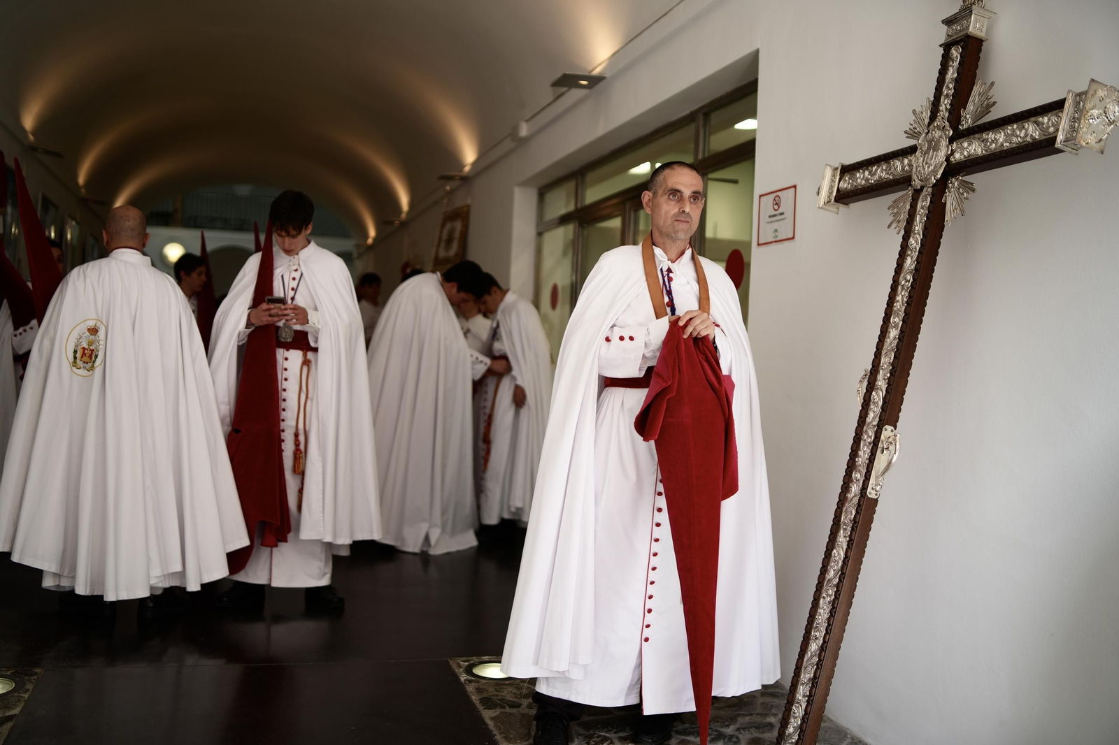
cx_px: 560
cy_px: 372
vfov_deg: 37.8
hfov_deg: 54.4
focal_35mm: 35
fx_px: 1088
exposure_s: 1/250
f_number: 4
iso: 100
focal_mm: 35
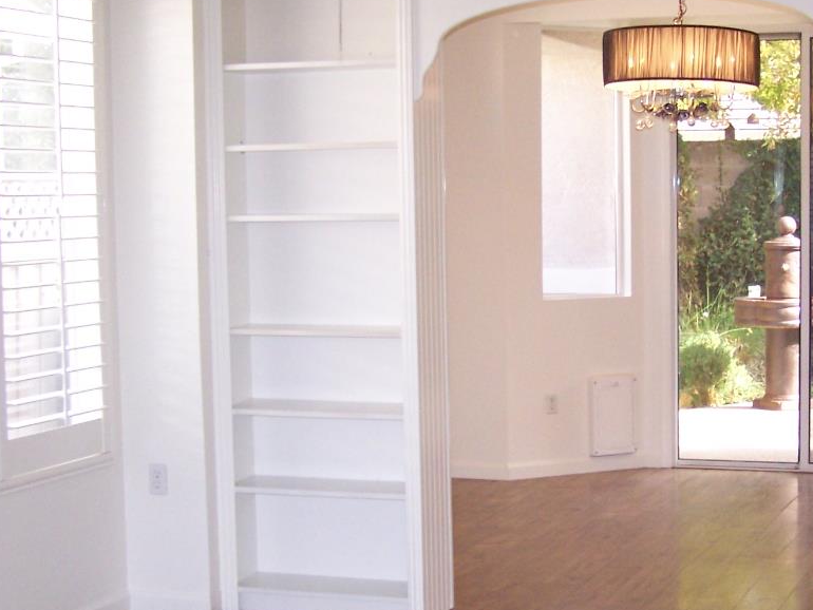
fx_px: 1739
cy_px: 325
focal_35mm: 74
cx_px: 549
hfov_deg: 26.2
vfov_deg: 19.9
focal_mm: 6.3
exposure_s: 1/60
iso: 140
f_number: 2.8
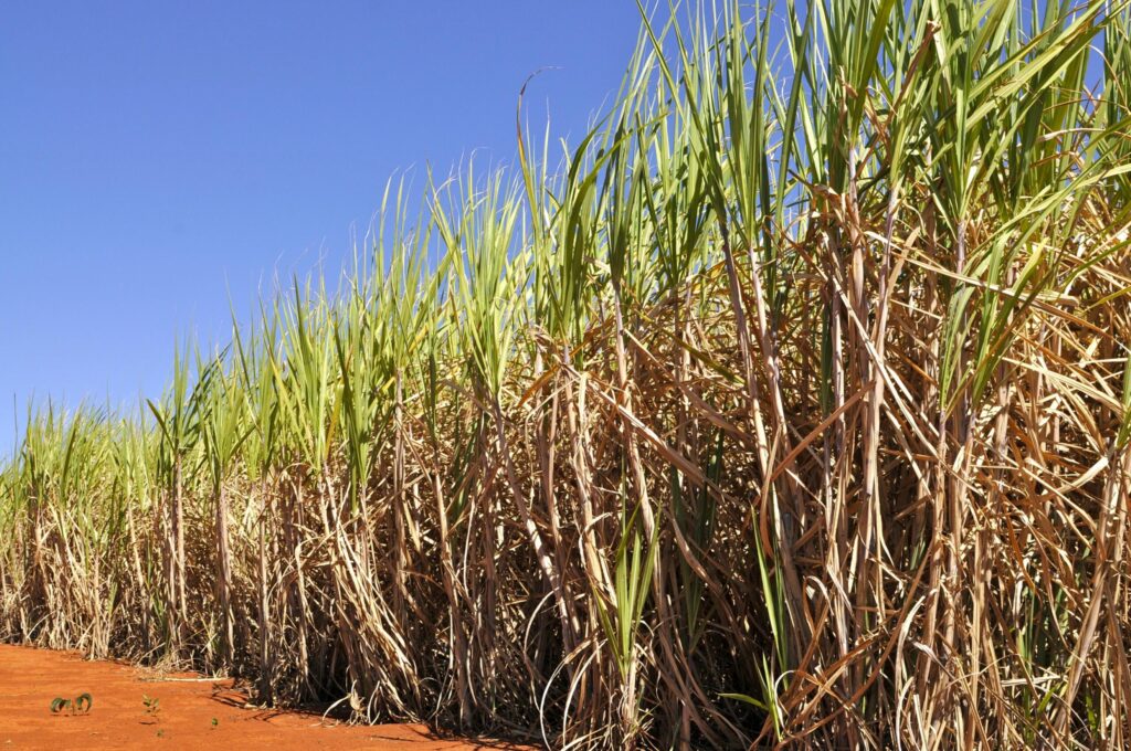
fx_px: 1130
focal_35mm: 36
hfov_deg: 53.2
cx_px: 566
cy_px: 376
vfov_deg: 36.8
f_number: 10
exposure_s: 1/400
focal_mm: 24
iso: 200
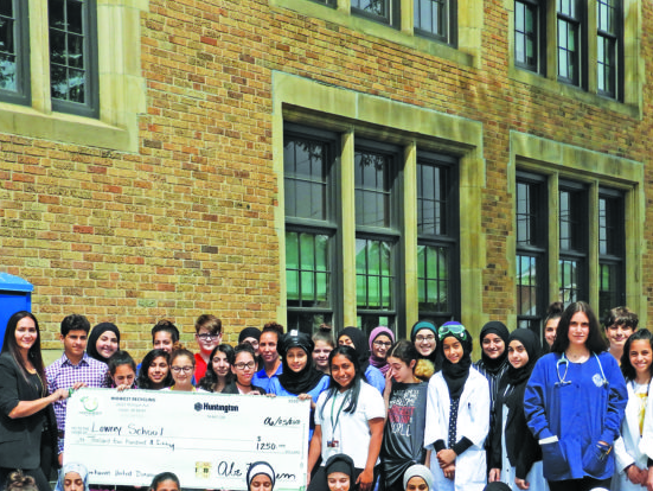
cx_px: 373
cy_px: 426
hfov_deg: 29.8
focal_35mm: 65
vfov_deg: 22.2
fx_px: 1227
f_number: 3.8
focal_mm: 6.3
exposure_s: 1/1250
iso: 100
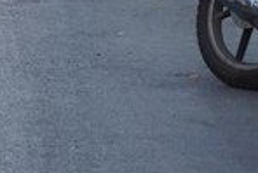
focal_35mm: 486
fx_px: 3486
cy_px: -325
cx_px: -519
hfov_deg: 4.1
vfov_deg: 2.8
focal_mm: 50
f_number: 5.6
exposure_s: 1/80
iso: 320
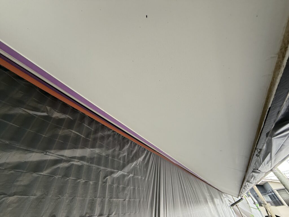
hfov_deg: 102.1
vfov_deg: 85.7
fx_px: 117
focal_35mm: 14
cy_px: 108
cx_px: 144
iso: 200
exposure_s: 1/99
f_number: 2.2
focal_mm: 2.22
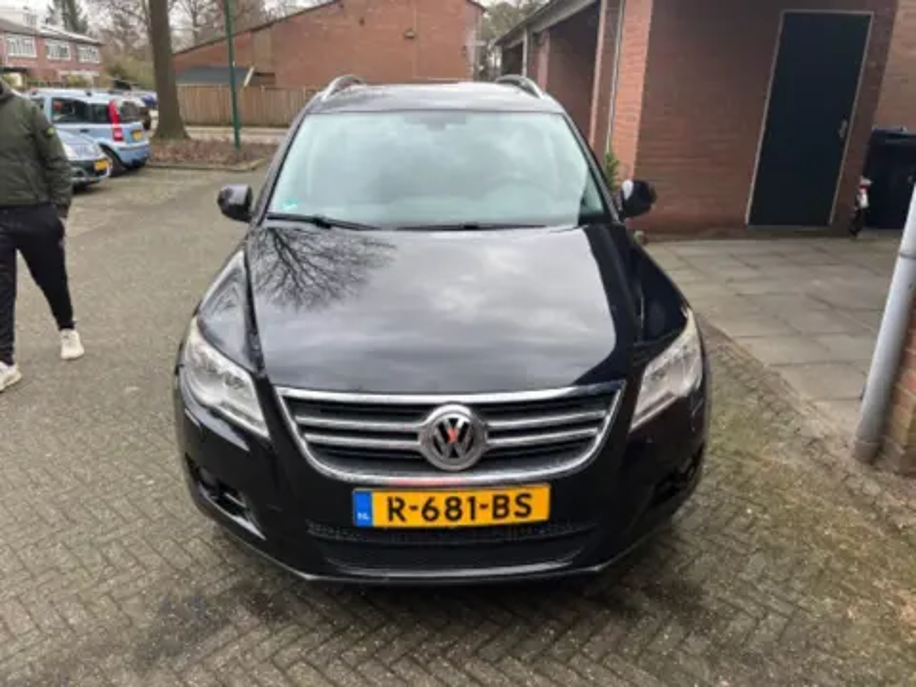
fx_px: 688
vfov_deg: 53.1
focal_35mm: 26
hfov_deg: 67.3
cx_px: 458
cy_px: 344
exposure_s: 1/110
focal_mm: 5.7
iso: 125
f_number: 1.5
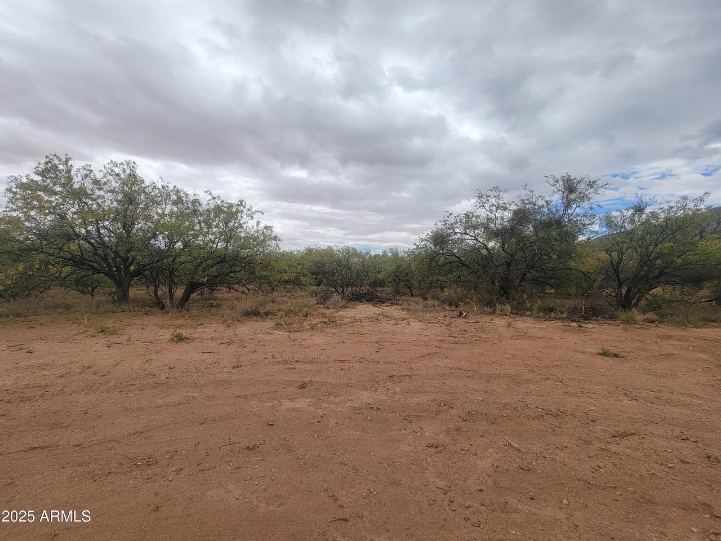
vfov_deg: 89.9
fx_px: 271
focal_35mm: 13
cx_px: 360
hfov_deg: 106.2
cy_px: 270
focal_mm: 2.2
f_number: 2.2
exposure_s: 1/1925
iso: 50
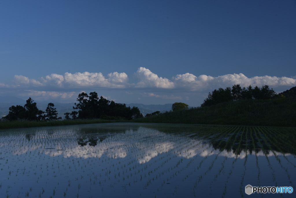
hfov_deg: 41.1
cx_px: 148
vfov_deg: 28.1
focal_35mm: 48
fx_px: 395
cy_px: 99
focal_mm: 48
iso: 500
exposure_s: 1/500
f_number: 10
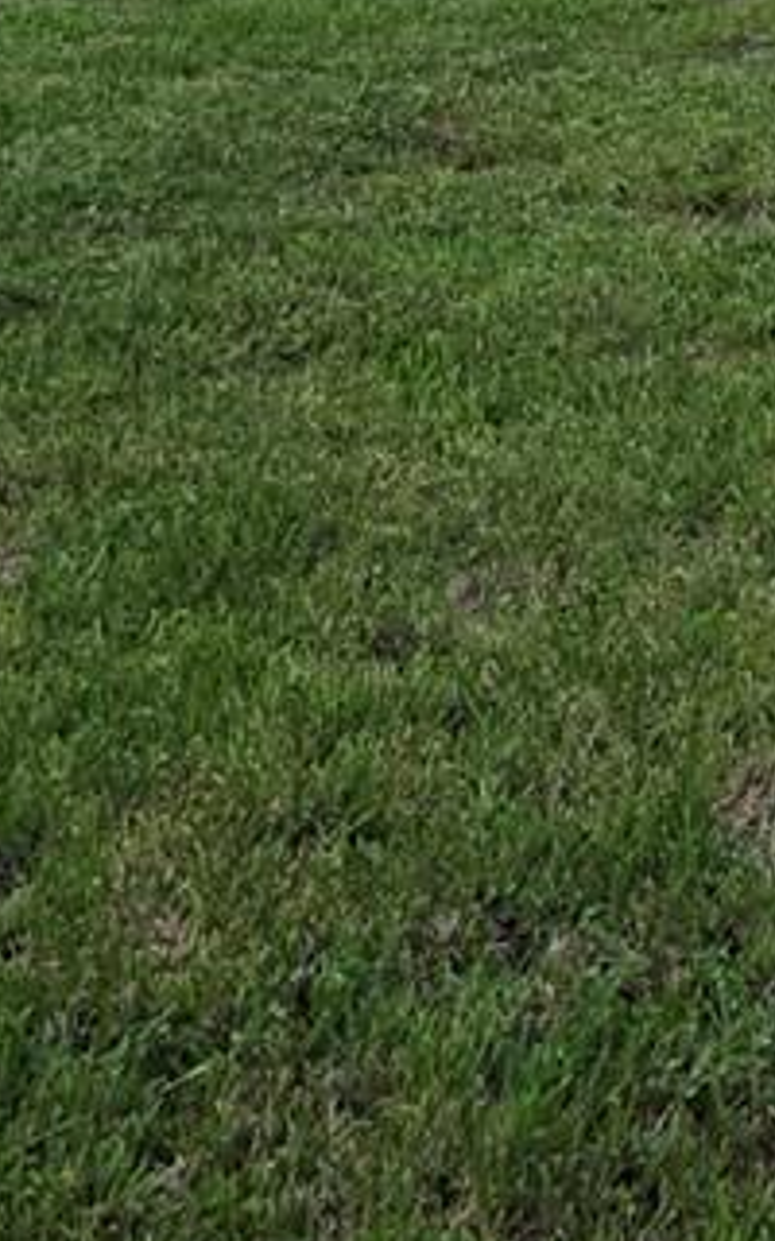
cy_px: -663
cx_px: 1178
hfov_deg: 17.0
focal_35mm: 69
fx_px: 2332
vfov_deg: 23.3
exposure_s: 1/252
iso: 40
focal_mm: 2.2
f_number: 1.9
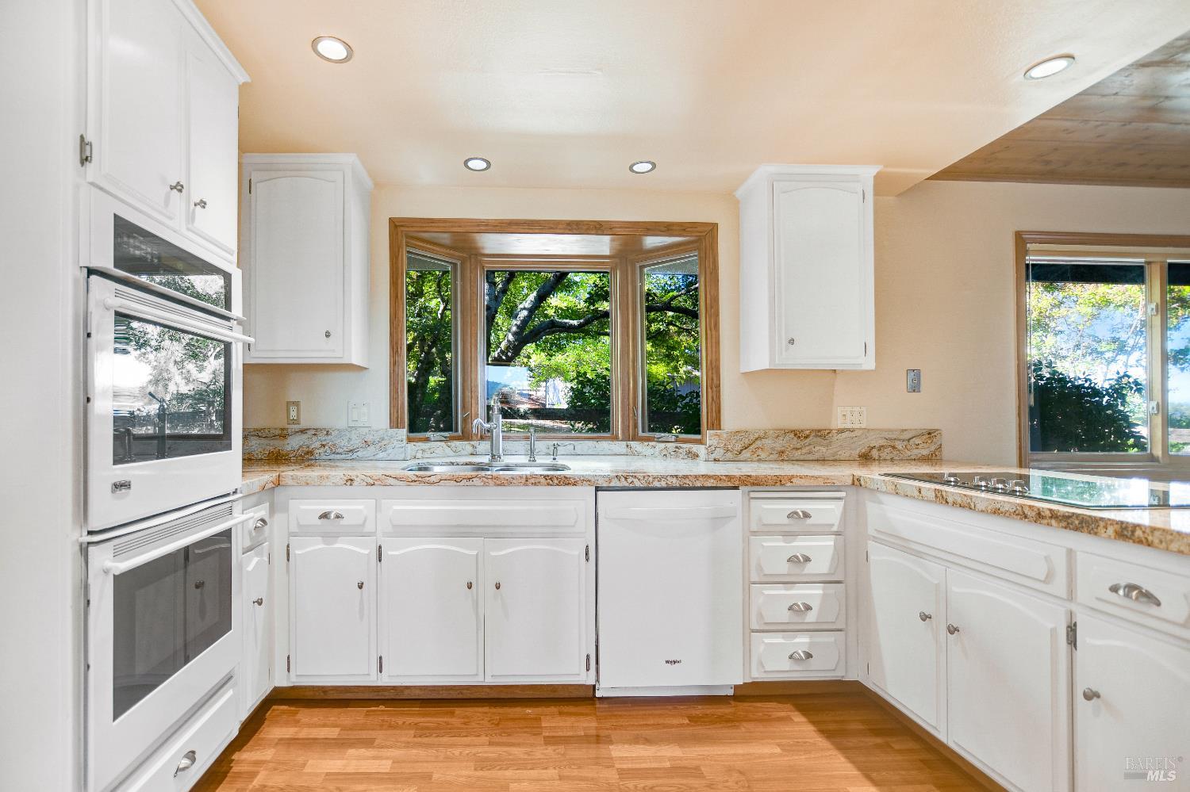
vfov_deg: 77.3
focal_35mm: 15
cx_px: 595
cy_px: 396
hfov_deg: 100.4
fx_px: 496
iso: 100
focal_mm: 10
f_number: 3.5
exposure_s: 1/30
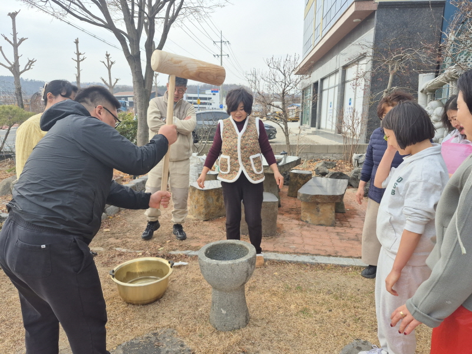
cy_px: 177
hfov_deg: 73.9
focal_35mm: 23
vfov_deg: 58.8
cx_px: 236
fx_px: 313
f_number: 1.8
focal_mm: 5.4
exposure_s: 1/680
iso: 25
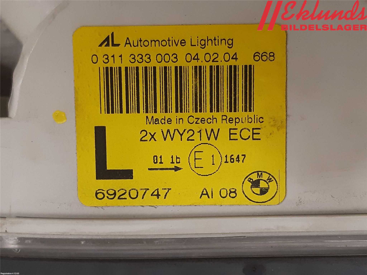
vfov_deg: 53.1
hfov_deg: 67.3
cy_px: 138
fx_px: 276
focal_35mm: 26
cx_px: 184
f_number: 1.7
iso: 200
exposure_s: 1/60
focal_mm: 3.93
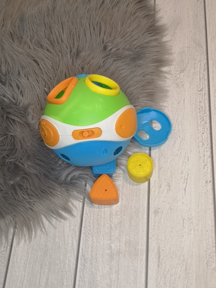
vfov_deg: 44.8
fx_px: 349
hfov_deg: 34.3
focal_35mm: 42
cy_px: 144
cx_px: 108
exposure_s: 1/33.3
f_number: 1.8
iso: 250
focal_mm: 5.58
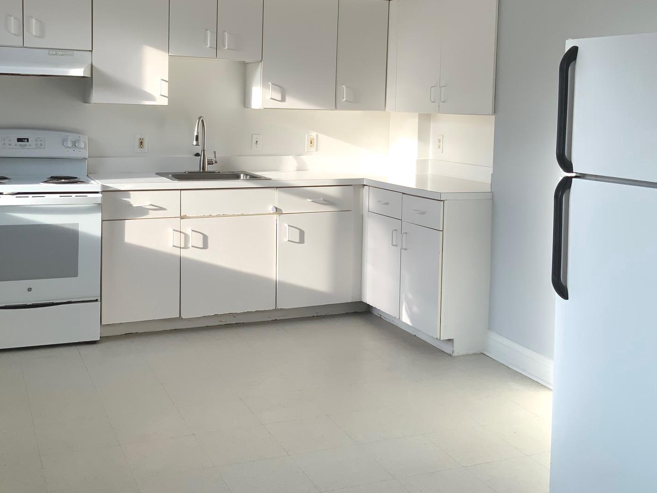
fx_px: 797
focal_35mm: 42
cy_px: 172
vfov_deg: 34.1
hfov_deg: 44.7
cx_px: 299
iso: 16
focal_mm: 3
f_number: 1.8
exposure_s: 1/312
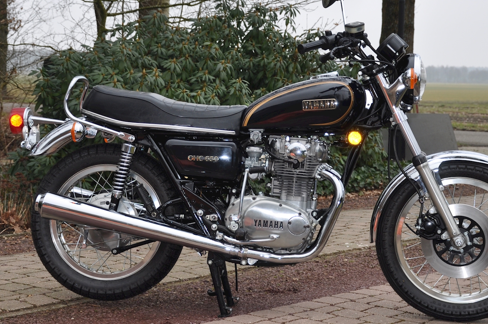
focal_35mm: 80
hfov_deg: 25.5
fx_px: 1080
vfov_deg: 17.1
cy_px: 159
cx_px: 255
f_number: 5
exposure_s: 1/200
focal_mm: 35
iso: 200
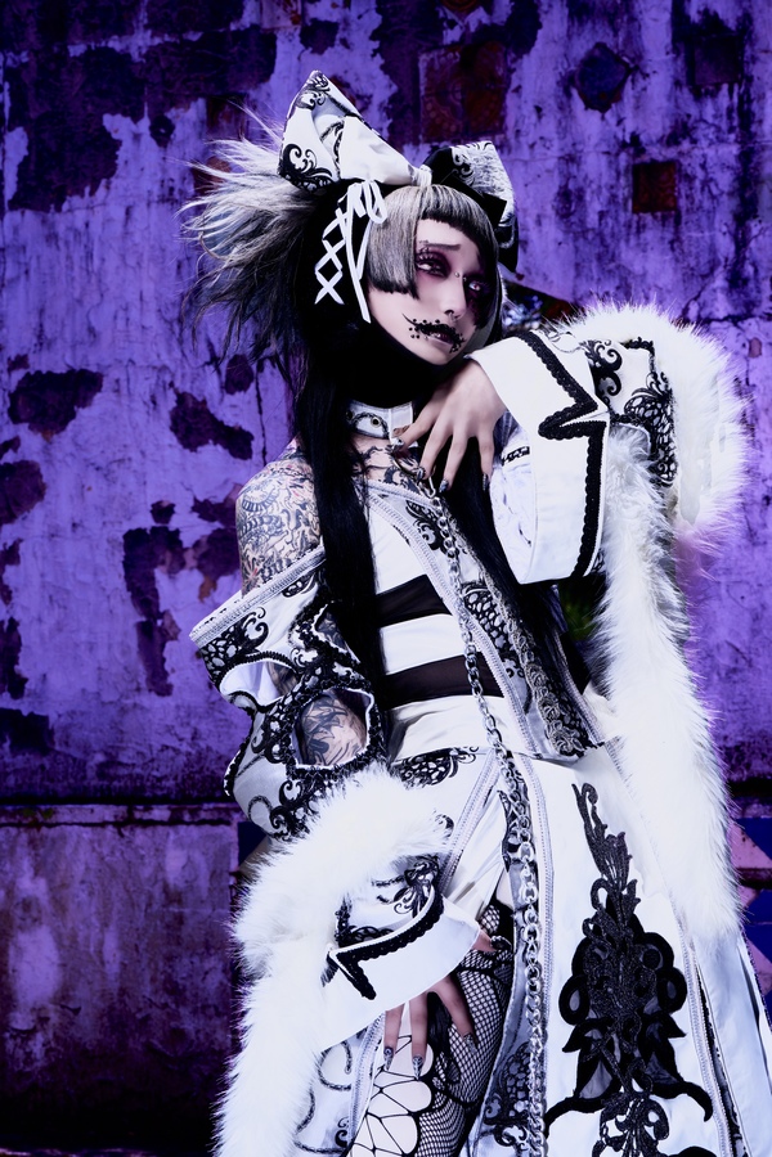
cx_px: 386
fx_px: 2959
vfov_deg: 22.1
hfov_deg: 14.9
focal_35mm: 92
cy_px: 578
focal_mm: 92
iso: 100
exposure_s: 1/250
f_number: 13
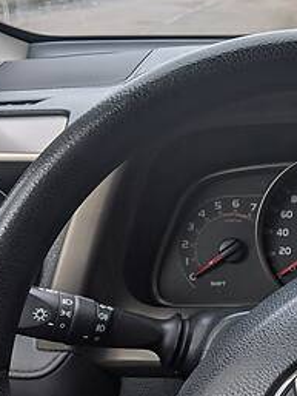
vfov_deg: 30.4
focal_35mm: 63
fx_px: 720
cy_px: 277
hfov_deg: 22.1
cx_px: 323
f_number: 1.8
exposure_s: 1/215
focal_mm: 4.4
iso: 45
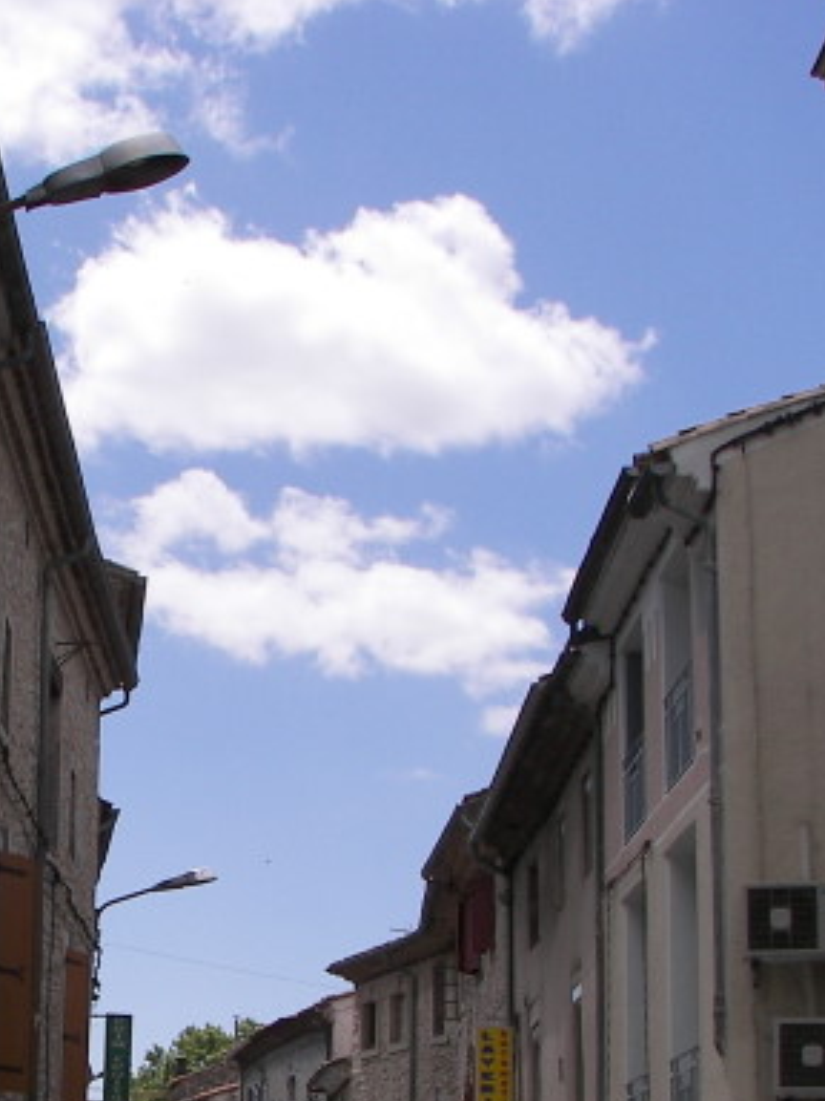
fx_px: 2383
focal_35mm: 75
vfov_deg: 25.7
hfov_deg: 19.3
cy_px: 809
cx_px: 66
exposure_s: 1/800
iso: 50
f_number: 4
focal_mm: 6
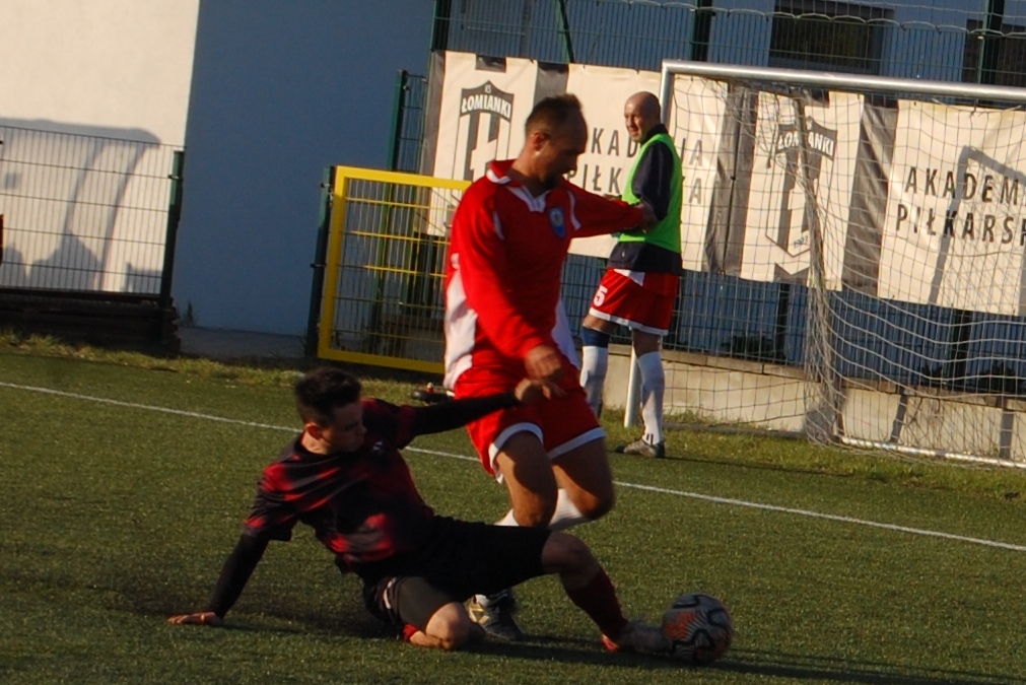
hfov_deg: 24.6
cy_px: 342
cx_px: 513
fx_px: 2352
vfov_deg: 16.6
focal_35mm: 82
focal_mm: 55
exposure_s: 1/320
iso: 200
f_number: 9
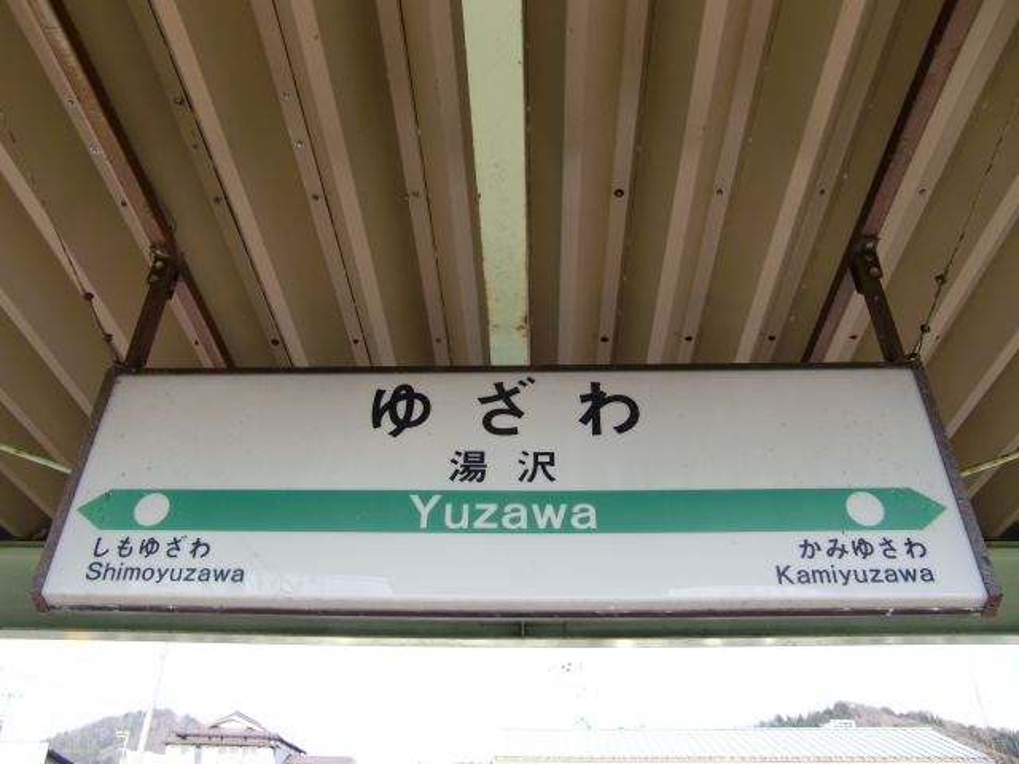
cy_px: 382
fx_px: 824
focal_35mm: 28
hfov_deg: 63.4
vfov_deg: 49.7
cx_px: 510
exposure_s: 1/320
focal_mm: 4.9
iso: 64
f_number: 2.6
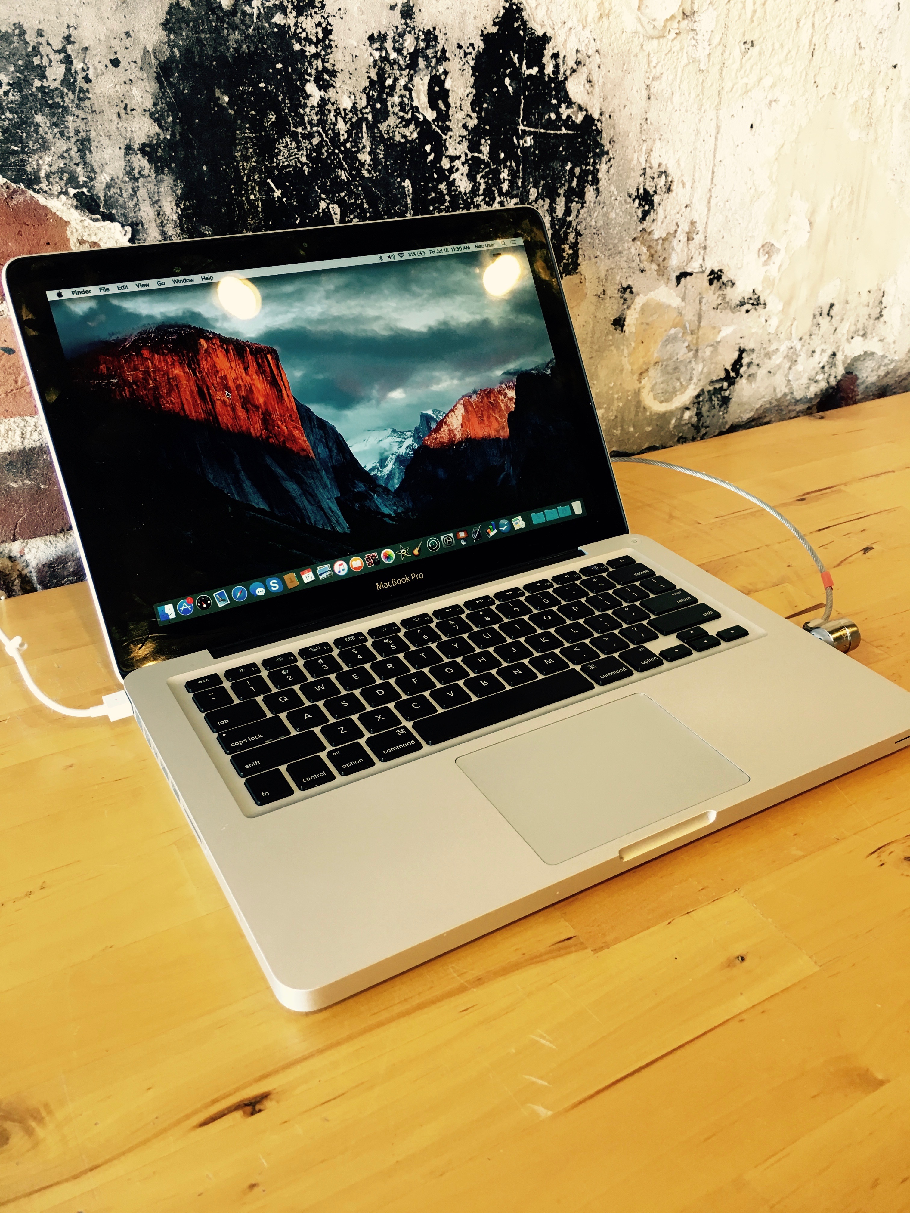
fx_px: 1016
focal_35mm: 29
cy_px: 606
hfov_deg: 48.2
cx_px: 455
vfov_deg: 61.7
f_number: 2.2
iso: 80
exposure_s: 1/30
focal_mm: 4.15
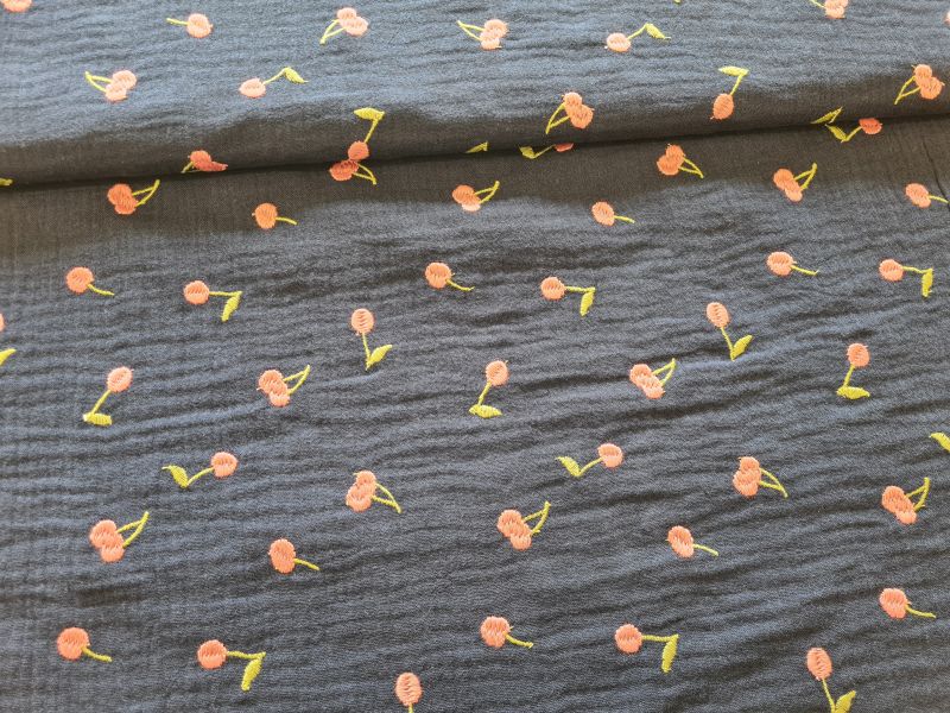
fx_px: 714
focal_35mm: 26
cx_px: 475
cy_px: 356
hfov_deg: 67.3
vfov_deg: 53.1
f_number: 1.8
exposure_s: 1/50
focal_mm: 5.4
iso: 200
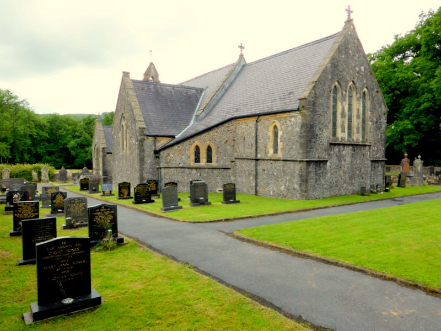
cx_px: 220
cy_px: 166
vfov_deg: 56.8
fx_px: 306
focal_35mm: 24
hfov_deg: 71.6
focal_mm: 4.3
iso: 100
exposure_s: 1/200
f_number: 3.3
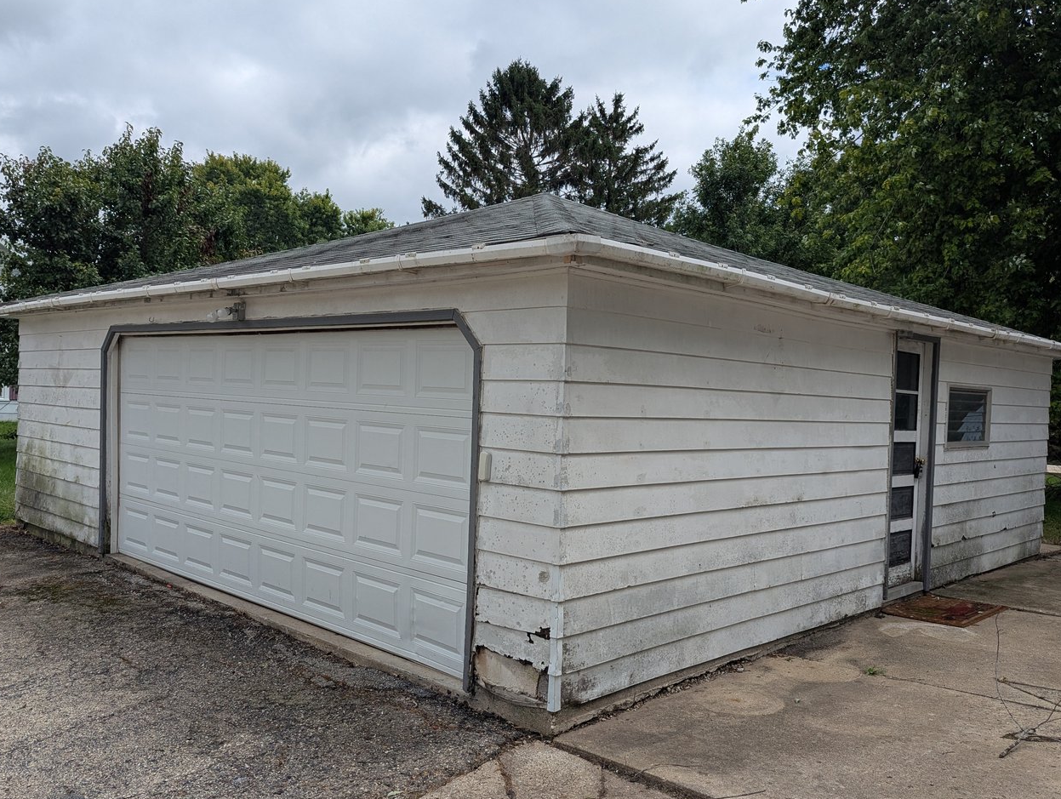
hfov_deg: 61.6
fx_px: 890
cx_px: 534
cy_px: 419
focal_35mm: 29
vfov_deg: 48.3
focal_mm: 6.81
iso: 47
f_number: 1.85
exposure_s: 1/2632
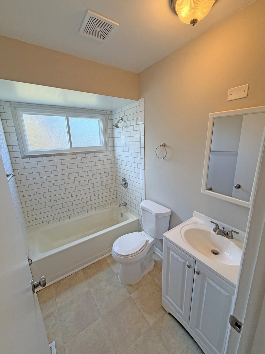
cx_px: 132
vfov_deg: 102.1
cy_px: 177
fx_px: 143
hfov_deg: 85.7
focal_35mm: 14
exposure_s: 1/120
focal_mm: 2.22
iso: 200
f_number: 2.2
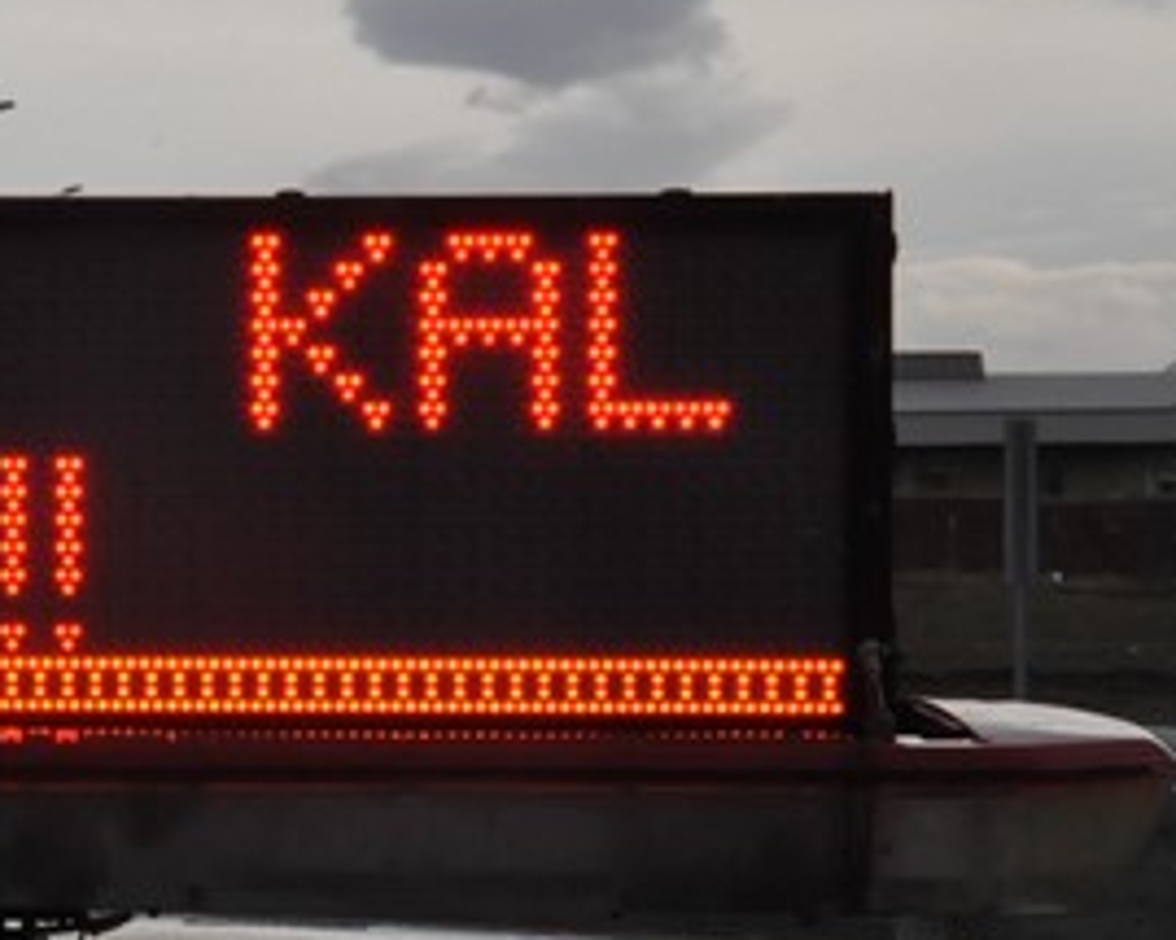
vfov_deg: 9.1
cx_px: 39
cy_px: 603
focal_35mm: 170
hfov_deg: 11.3
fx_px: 5915
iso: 2000
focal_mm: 50
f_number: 22
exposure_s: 1/500
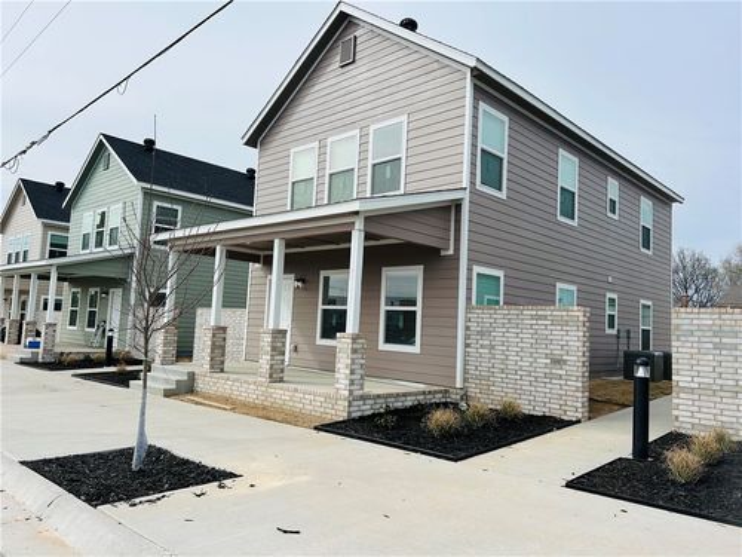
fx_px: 557
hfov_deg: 67.3
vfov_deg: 53.1
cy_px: 278
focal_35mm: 26
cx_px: 371
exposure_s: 1/4444
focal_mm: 5.7
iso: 50
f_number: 1.5
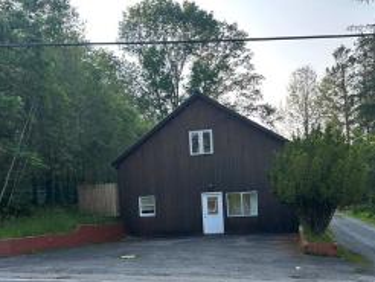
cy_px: 203
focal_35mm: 39
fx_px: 423
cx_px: 178
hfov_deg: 47.8
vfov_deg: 36.2
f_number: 1.78
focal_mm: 6.86
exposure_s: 1/729
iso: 80
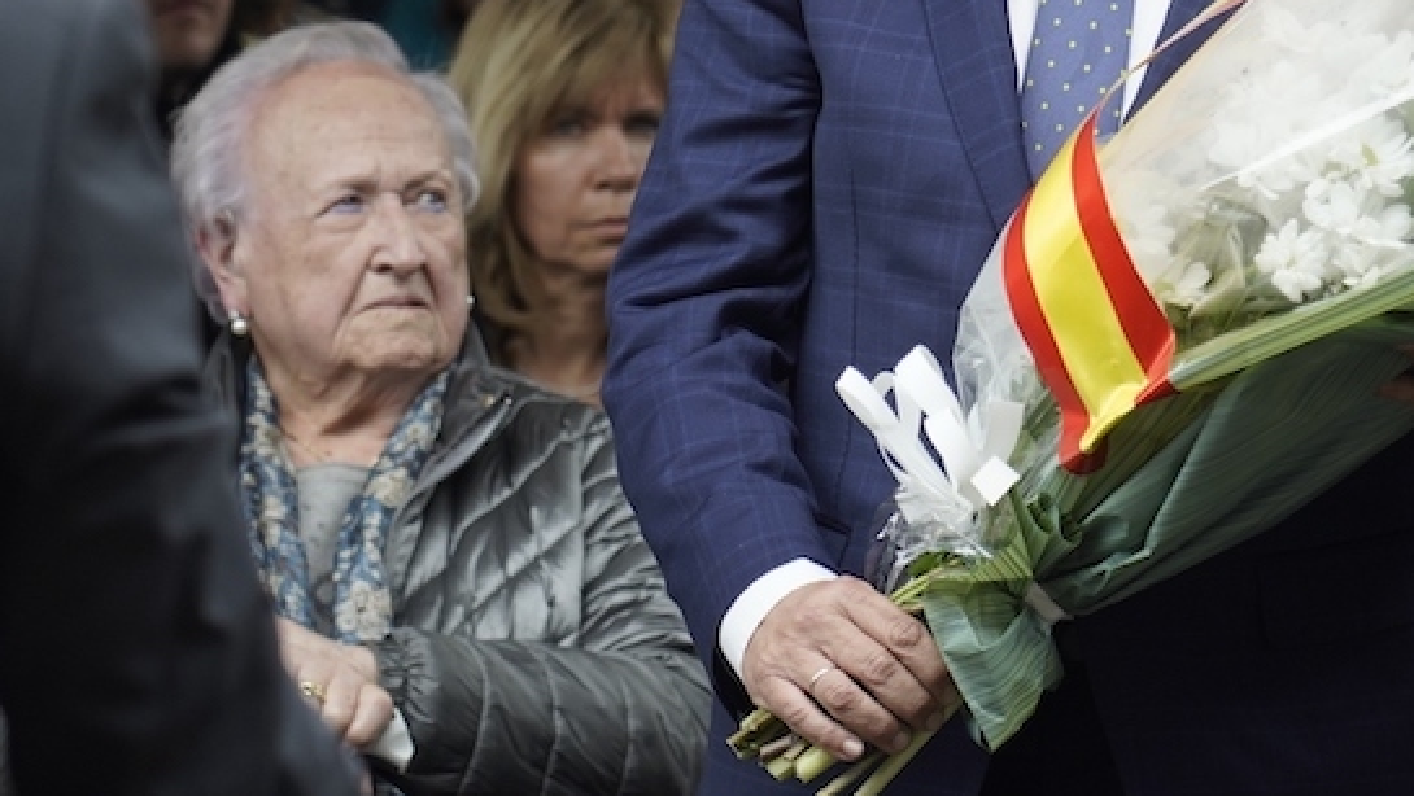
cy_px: 130
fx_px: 9077
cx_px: 1079
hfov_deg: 8.9
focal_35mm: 242
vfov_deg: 5.0
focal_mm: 105
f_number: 4
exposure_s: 1/400
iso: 400
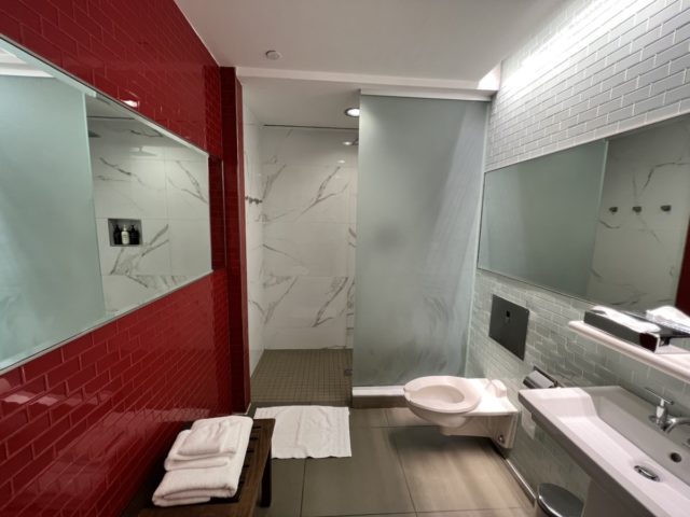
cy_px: 258
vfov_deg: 89.9
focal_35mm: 13
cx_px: 345
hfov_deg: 106.2
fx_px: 259
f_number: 1.8
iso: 125
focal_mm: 1.57
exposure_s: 1/60
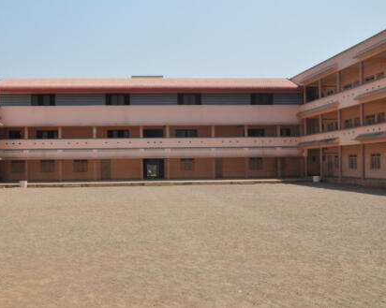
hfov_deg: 44.6
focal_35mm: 41
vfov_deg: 36.5
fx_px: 468
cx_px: 156
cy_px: 154
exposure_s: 1/400
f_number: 10
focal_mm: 24
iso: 200
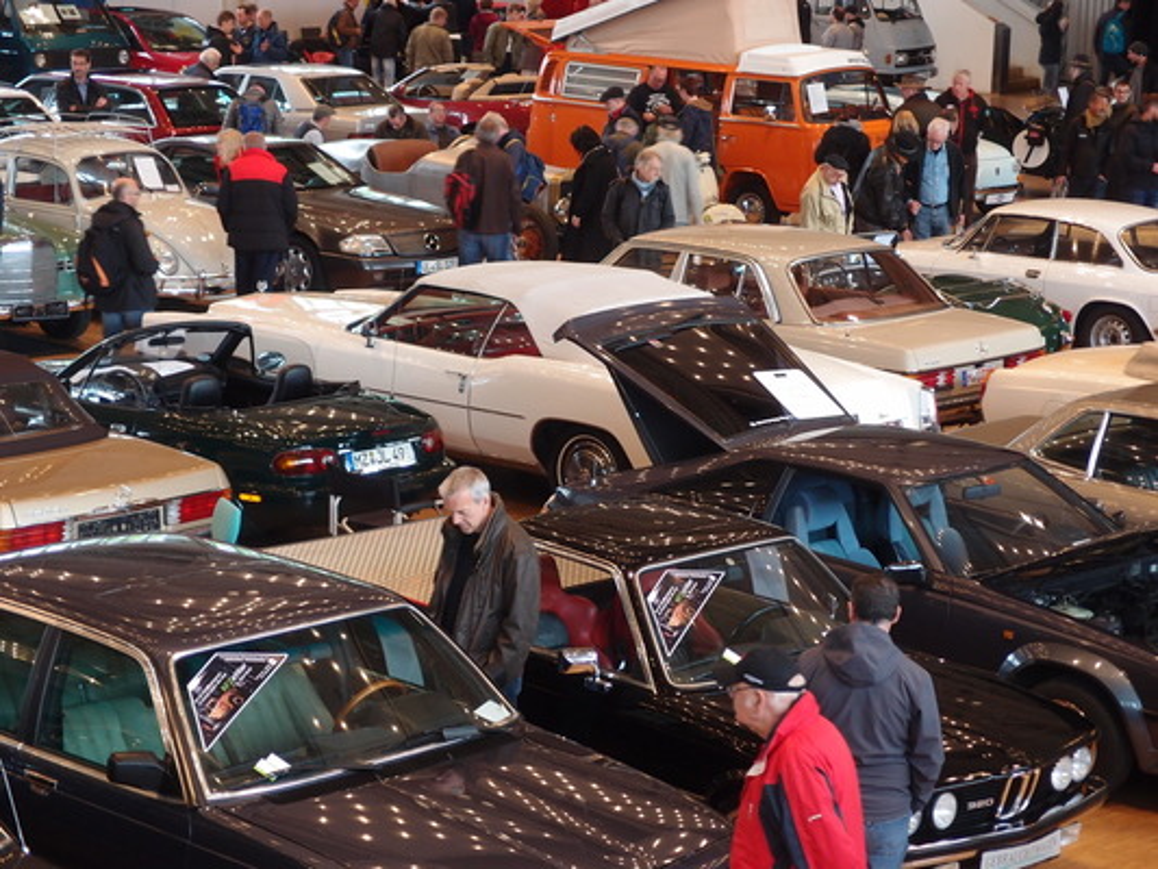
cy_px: 434
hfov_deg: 21.3
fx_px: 3078
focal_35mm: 92
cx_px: 579
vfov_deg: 16.1
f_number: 2.4
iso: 200
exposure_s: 1/25
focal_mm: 19.84
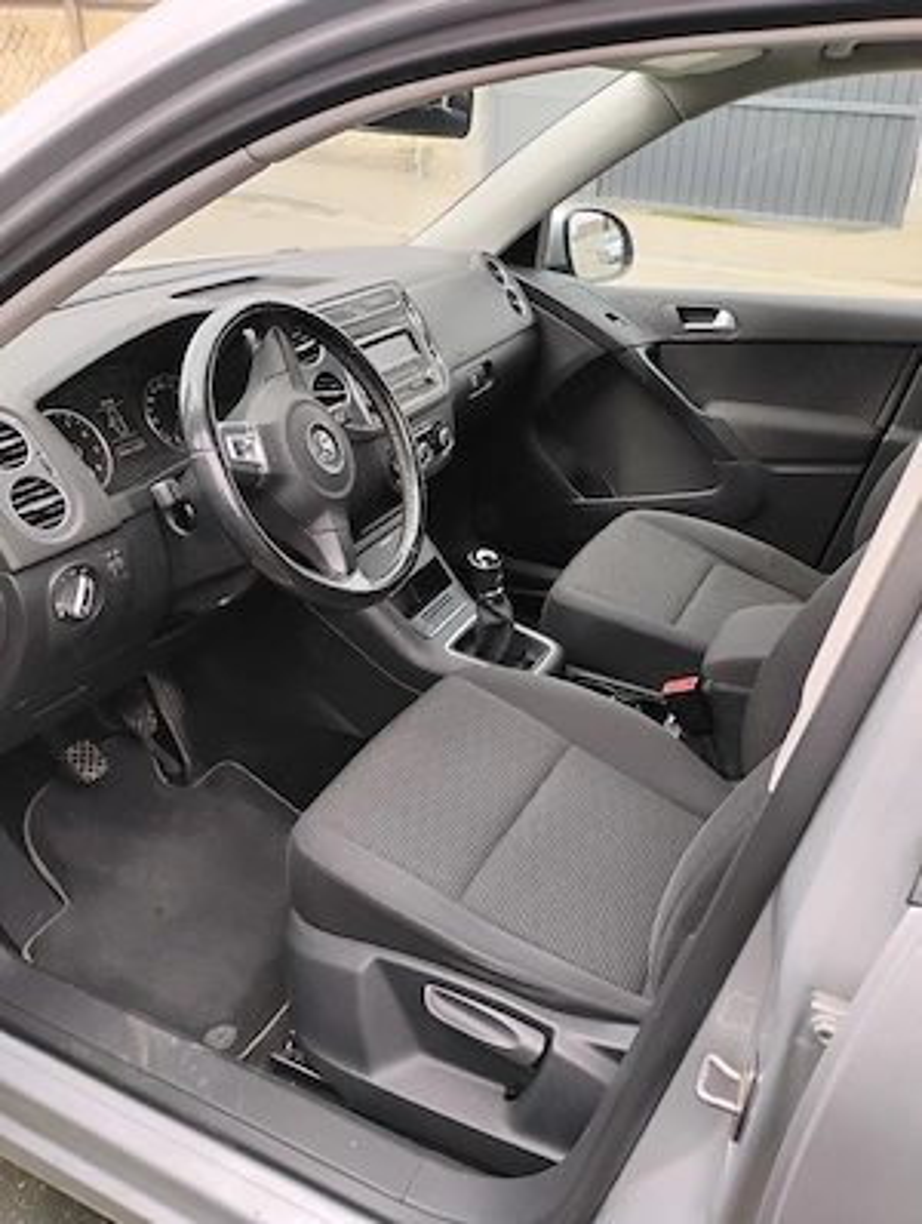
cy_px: 612
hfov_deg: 49.9
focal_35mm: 28
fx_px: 991
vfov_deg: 63.4
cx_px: 461
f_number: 1.8
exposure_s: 1/100
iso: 115
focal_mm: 4.26
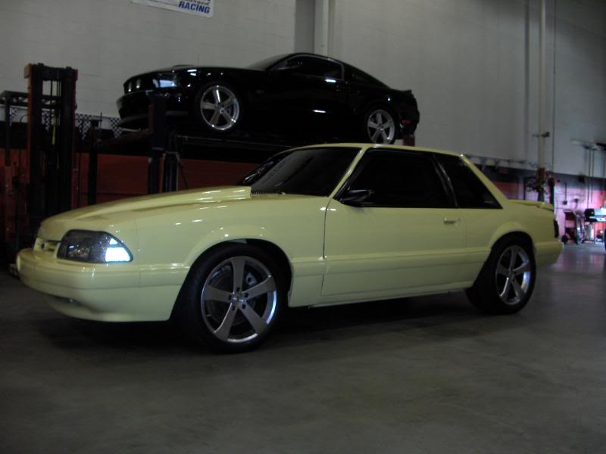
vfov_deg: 40.7
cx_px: 303
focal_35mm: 35
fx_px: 613
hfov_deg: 52.6
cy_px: 227
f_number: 2.6
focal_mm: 5.8
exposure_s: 1/60
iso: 100
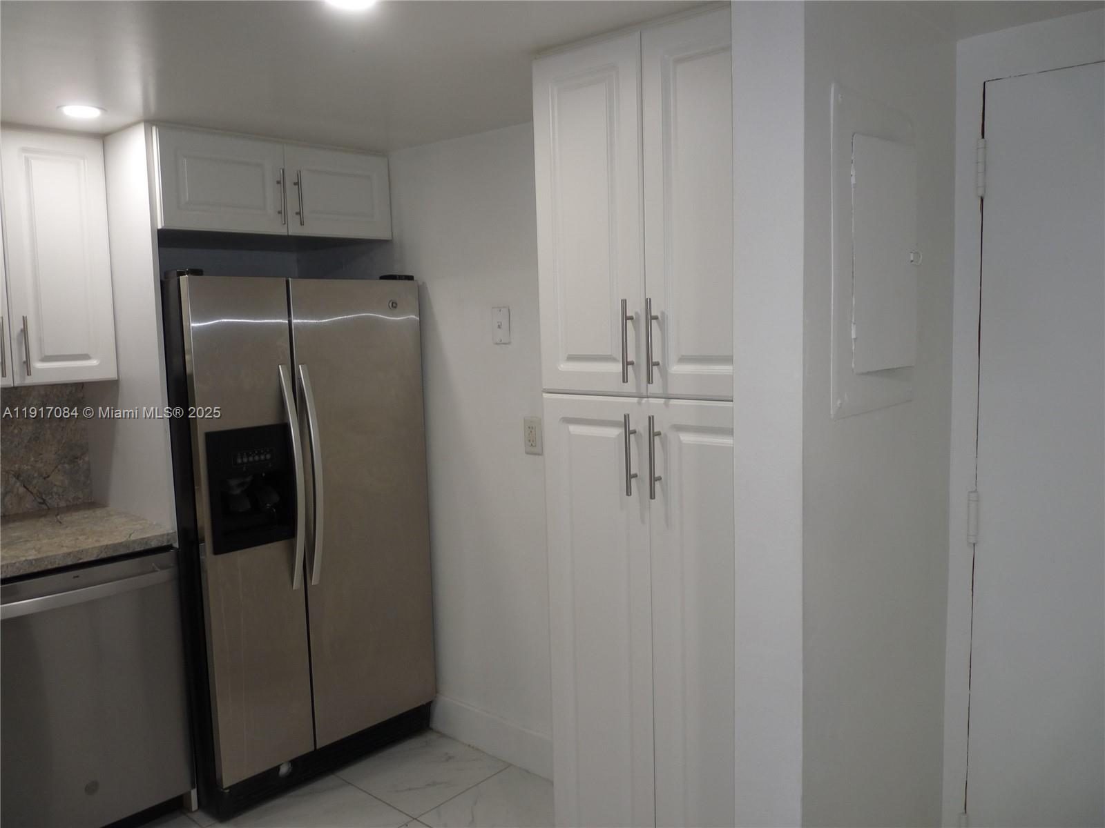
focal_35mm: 27
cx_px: 552
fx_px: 862
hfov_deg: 65.3
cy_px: 414
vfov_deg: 51.4
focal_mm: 4.8
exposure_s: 1/30
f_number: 2.8
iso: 100
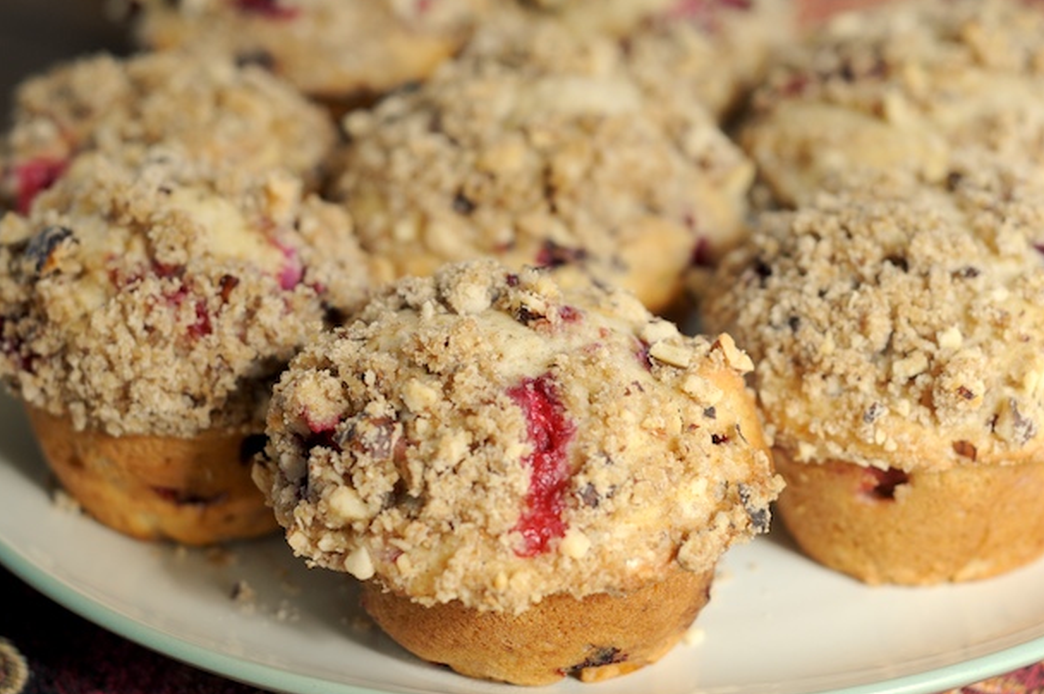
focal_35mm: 79
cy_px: 340
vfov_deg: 17.2
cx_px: 503
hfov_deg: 25.7
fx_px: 2289
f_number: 3.2
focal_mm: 50
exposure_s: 1/50
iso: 200
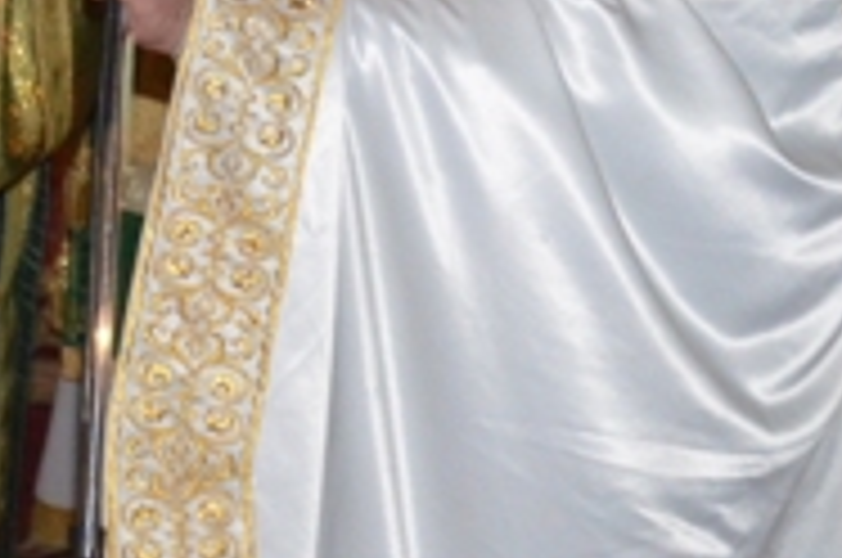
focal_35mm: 162
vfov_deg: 8.0
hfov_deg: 12.2
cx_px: -414
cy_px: -626
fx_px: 3772
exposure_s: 1/60
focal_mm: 21
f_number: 6.3
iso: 2000
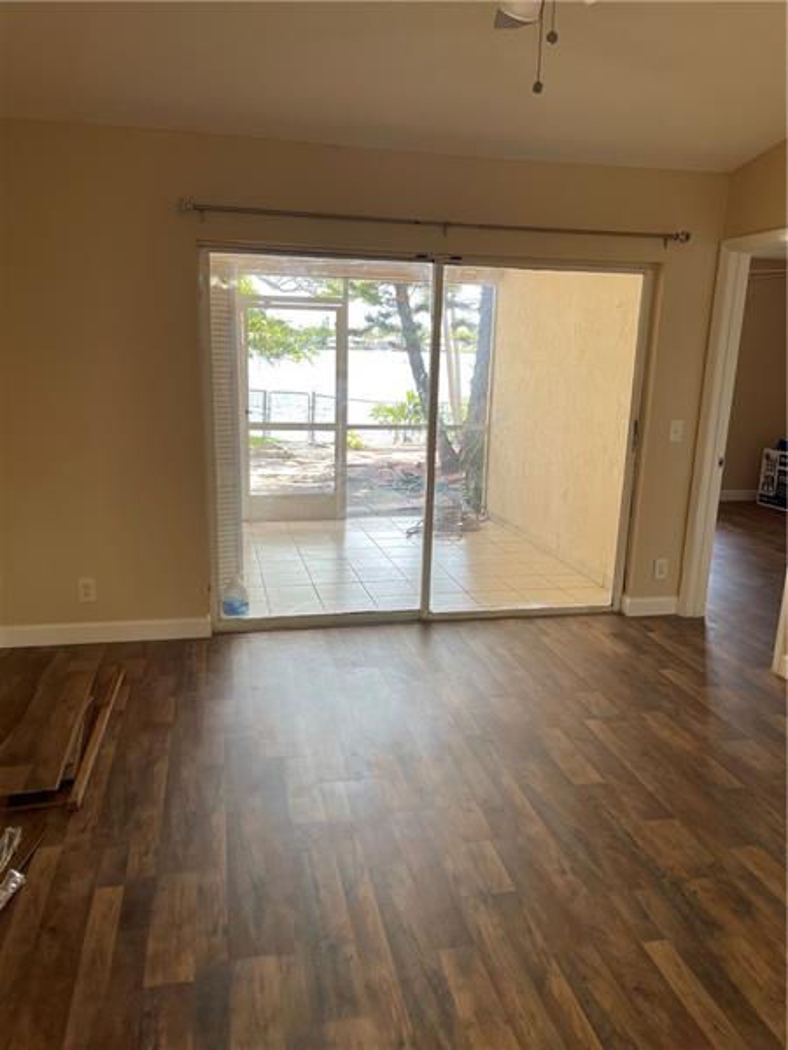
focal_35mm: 26
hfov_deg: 53.1
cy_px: 525
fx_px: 789
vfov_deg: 67.3
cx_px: 394
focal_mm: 5.1
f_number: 1.6
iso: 64
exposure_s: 1/120
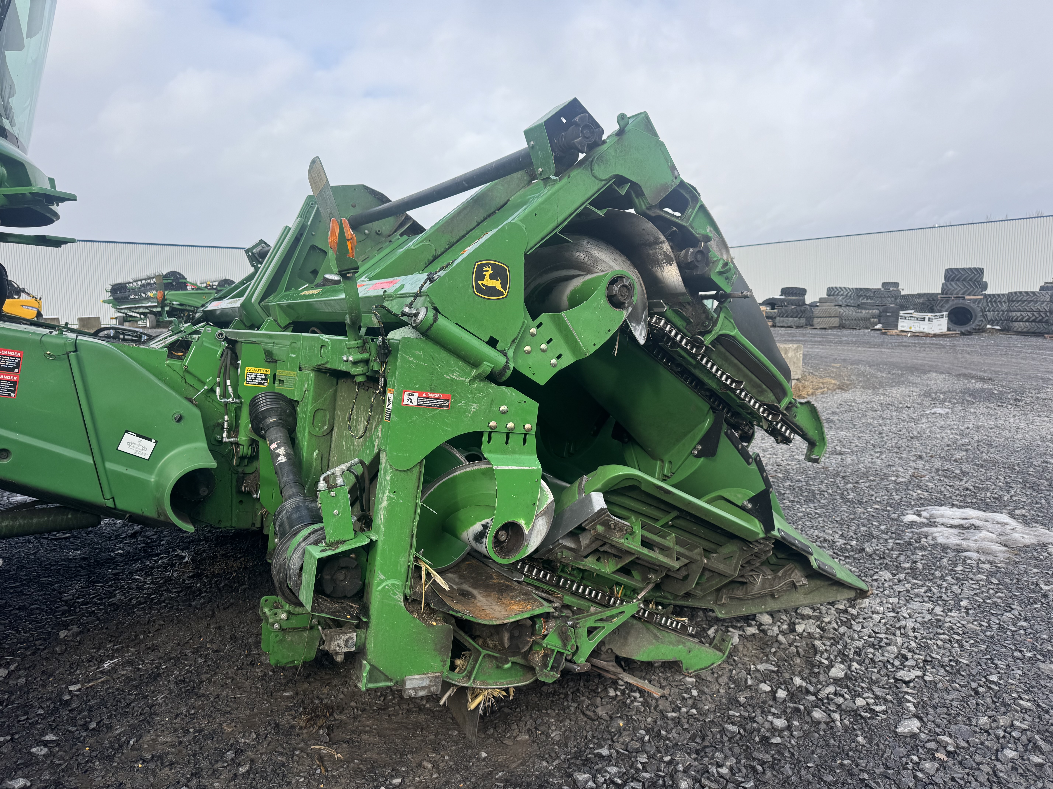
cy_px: 394
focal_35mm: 24
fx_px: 730
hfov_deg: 71.6
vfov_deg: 56.8
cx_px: 526
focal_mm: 6.76
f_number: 1.78
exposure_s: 1/2331
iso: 80
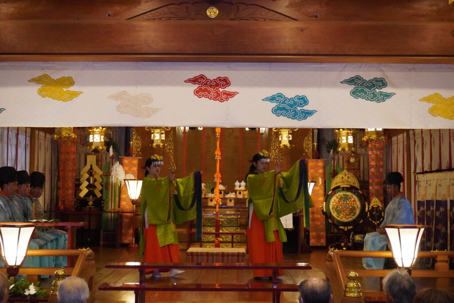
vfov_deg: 26.5
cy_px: 152
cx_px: 227
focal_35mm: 51
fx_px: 643
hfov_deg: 38.9
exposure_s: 1/80
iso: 6400
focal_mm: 34
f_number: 5
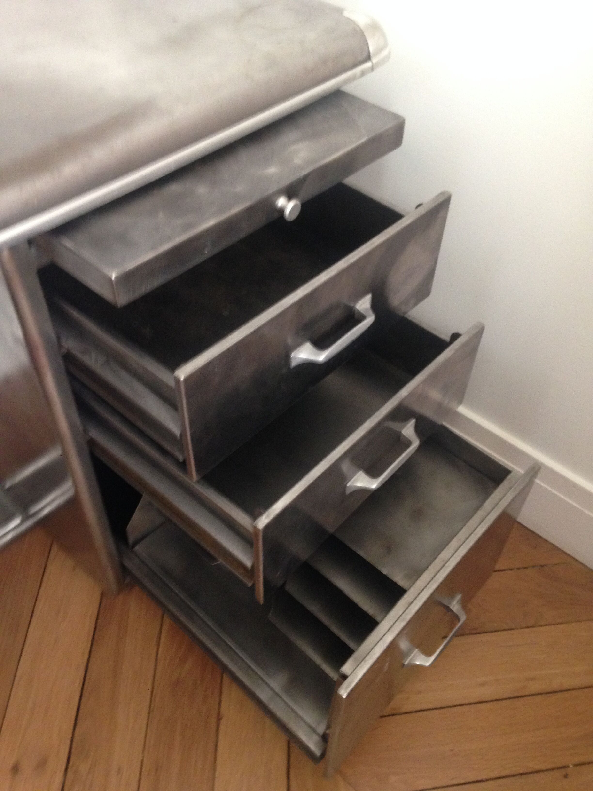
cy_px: 396
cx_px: 296
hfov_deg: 42.9
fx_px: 754
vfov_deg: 55.4
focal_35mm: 33
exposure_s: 1/20
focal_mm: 4.12
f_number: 2.4
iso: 250
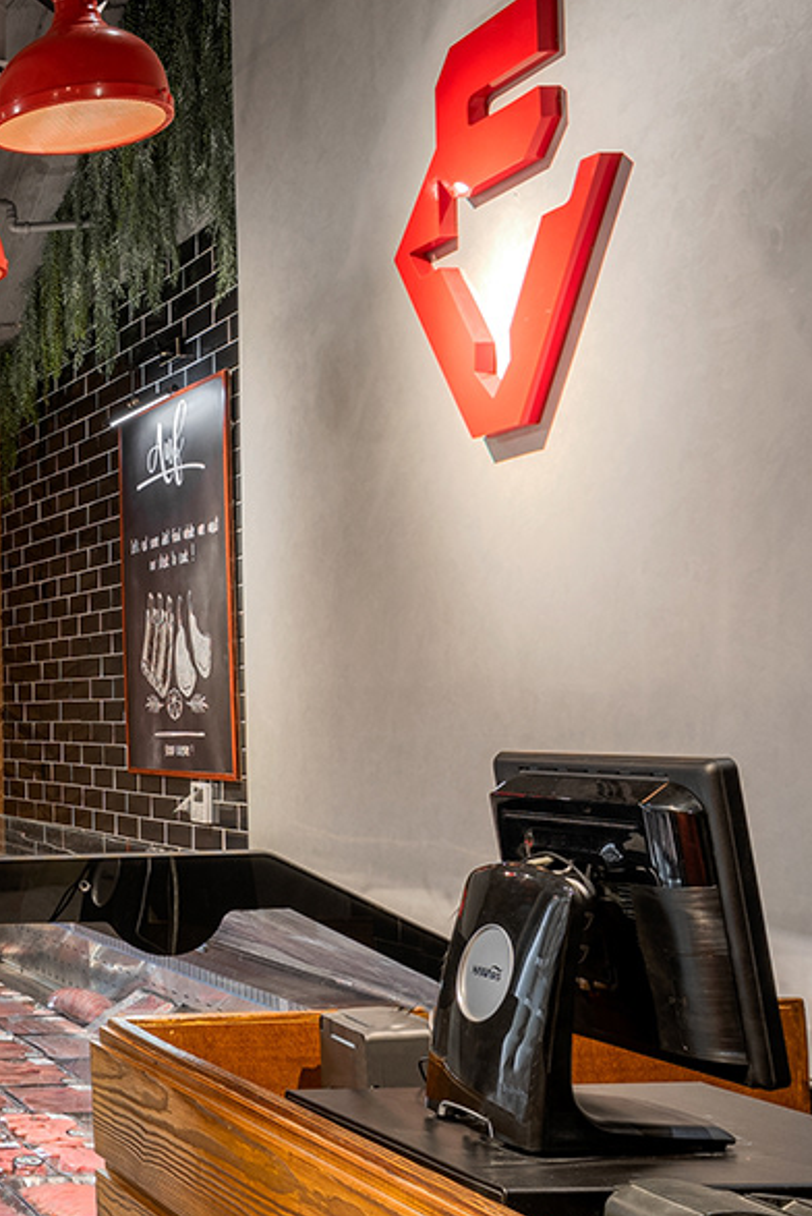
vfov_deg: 38.9
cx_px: -425
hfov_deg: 22.4
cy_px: 953
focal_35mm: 49
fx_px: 1656
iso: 100
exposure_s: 1/1.25
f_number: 8
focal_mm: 16
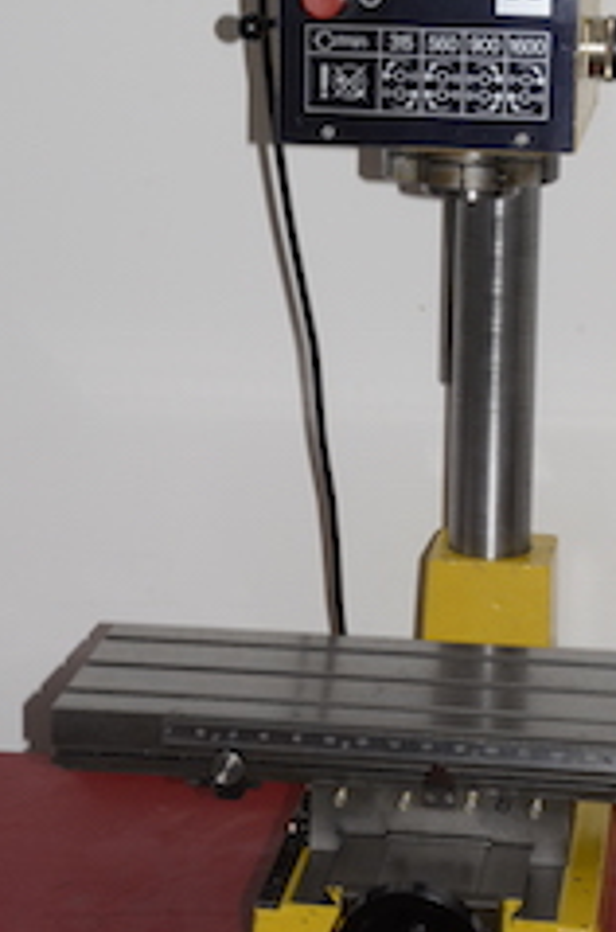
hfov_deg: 14.7
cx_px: 452
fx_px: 2375
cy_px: 269
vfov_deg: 22.1
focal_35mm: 92
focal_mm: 36
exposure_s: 1/60
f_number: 18
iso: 800
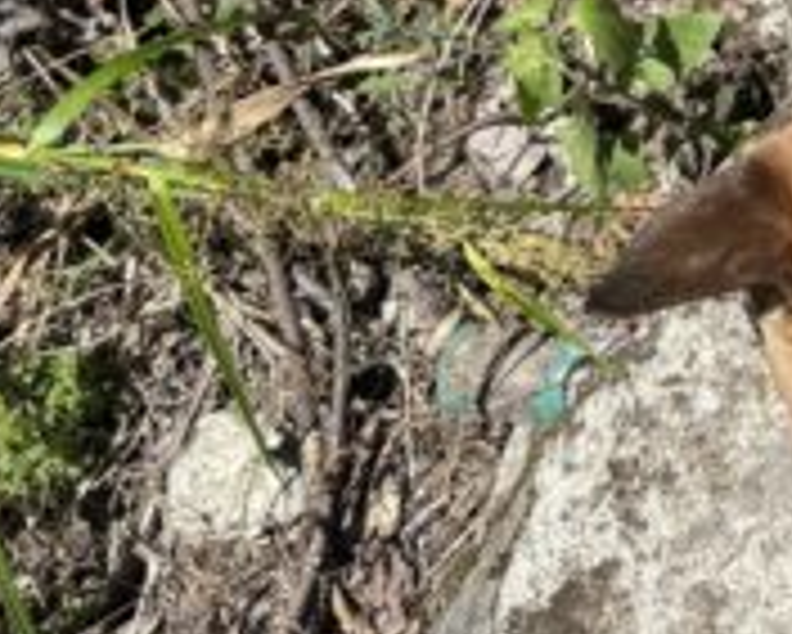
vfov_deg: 15.2
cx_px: 1282
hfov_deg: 17.9
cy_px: -387
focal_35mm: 92
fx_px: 2158
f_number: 1.78
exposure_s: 1/4167
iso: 80
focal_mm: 6.76
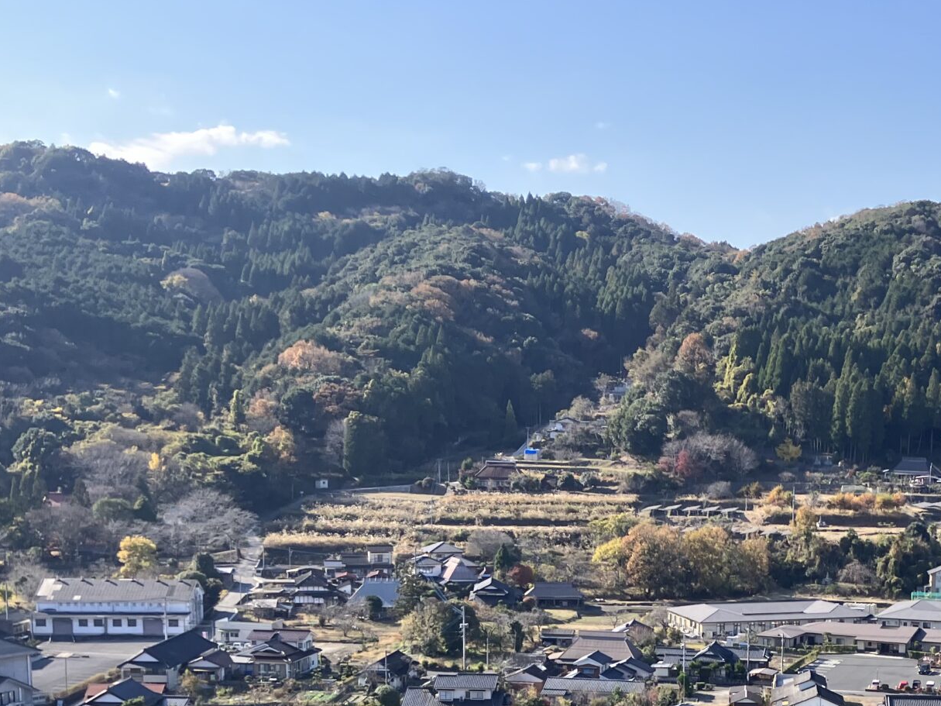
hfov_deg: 31.6
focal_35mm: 59
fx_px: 1604
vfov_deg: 23.8
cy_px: 701
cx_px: 790
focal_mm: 3.99
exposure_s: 1/684
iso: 32
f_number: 1.8
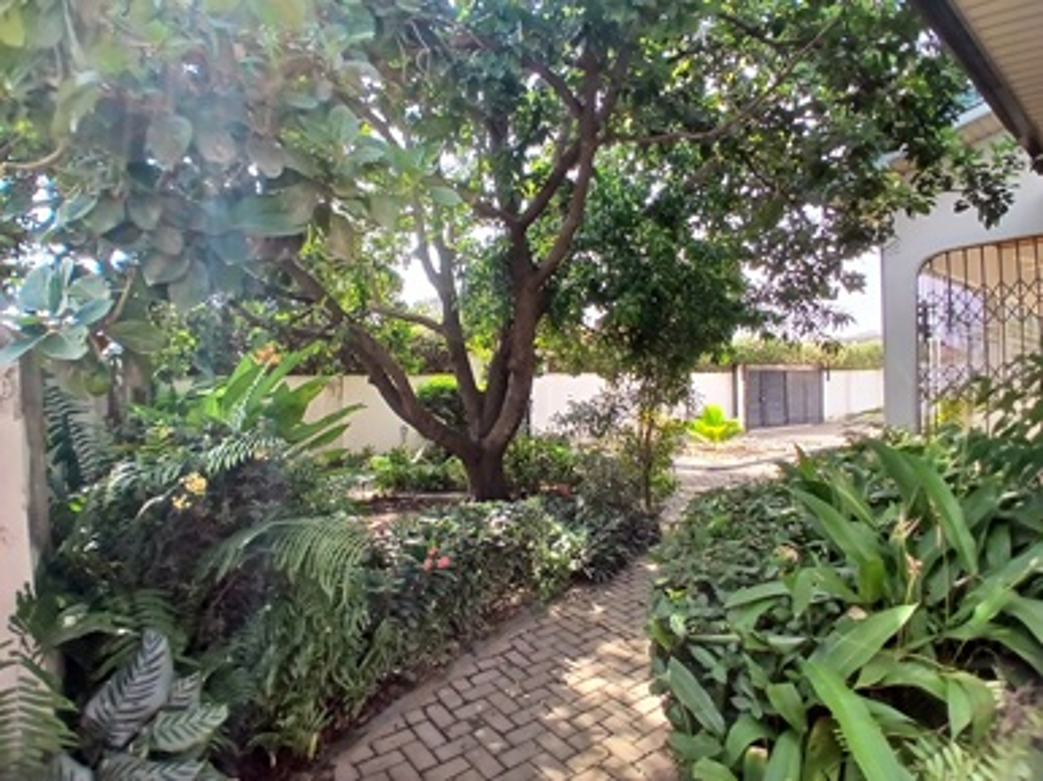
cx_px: 522
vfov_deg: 74.7
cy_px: 390
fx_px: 512
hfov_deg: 91.1
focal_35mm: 17
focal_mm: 1.4
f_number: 2.2
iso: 50
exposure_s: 1/131
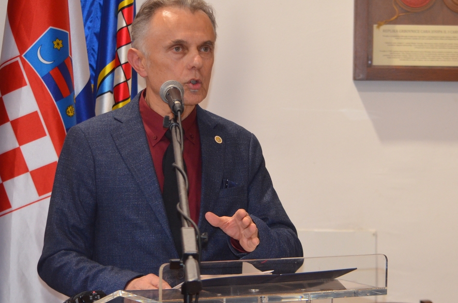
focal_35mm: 112
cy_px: 121
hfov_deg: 18.3
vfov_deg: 12.2
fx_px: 1418
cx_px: 239
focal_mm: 55
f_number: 4.5
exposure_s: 1/60
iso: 1400
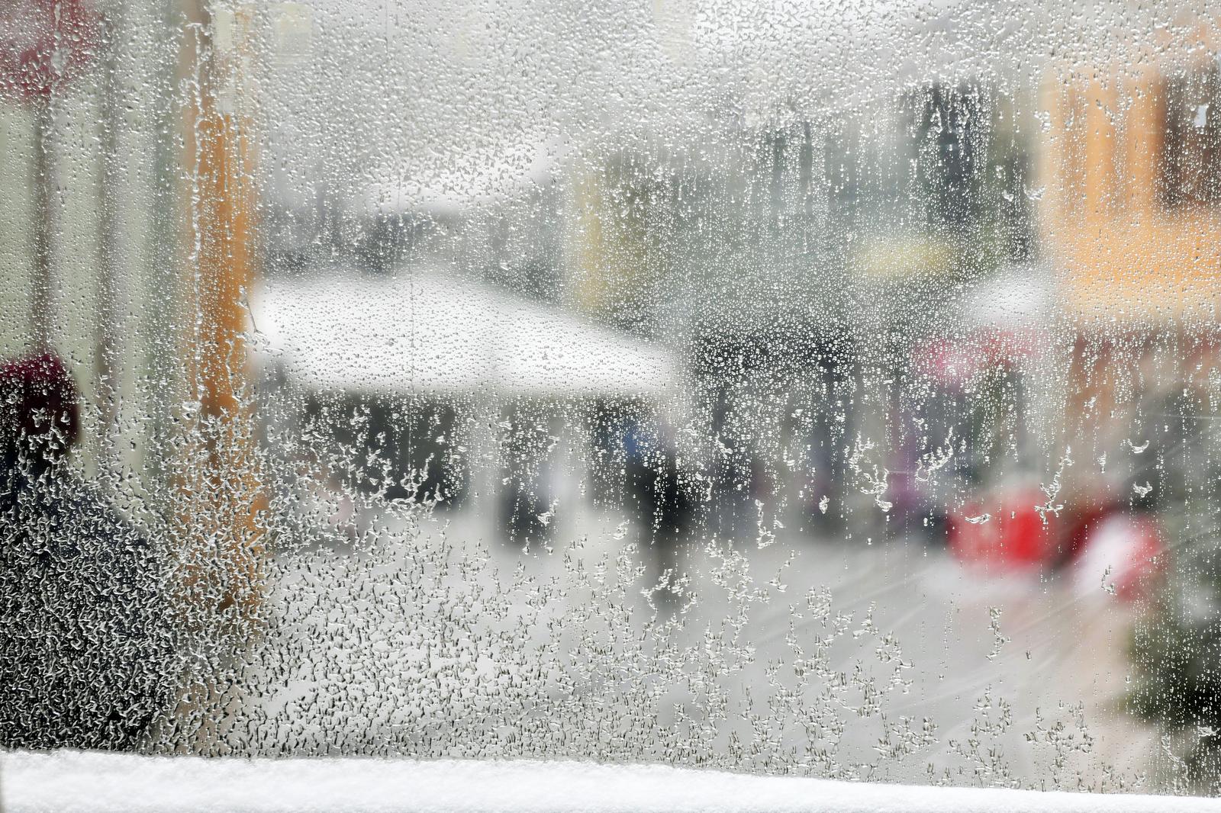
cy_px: 406
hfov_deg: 10.3
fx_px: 6781
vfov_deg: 6.9
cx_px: 610
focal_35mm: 200
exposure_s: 1/400
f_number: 5
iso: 360
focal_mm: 200
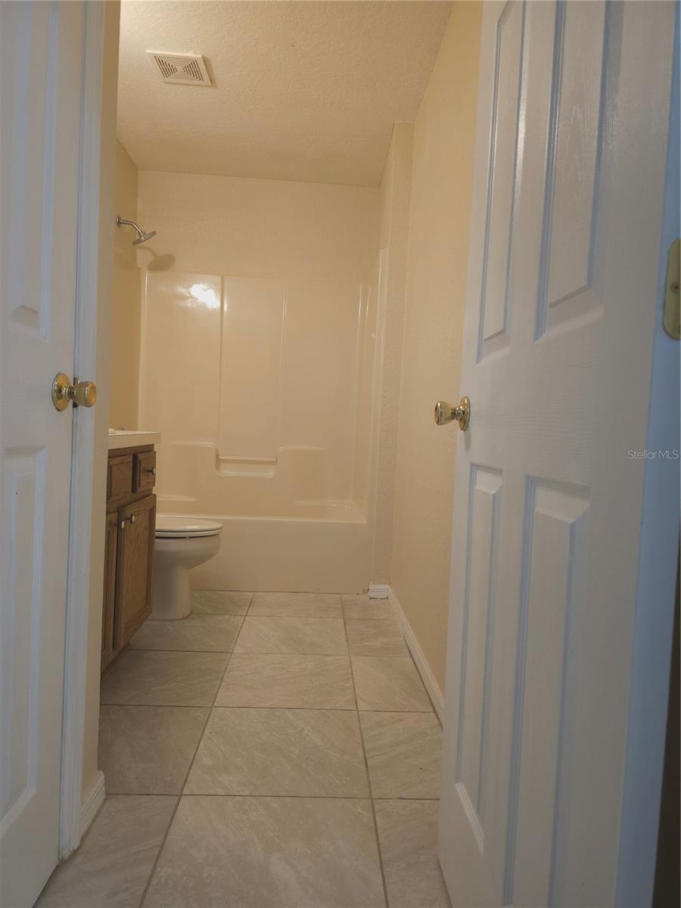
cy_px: 454
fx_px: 603
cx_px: 340
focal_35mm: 23
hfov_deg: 58.9
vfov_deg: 73.9
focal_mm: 6.3
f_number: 1.7
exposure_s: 1/60
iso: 160
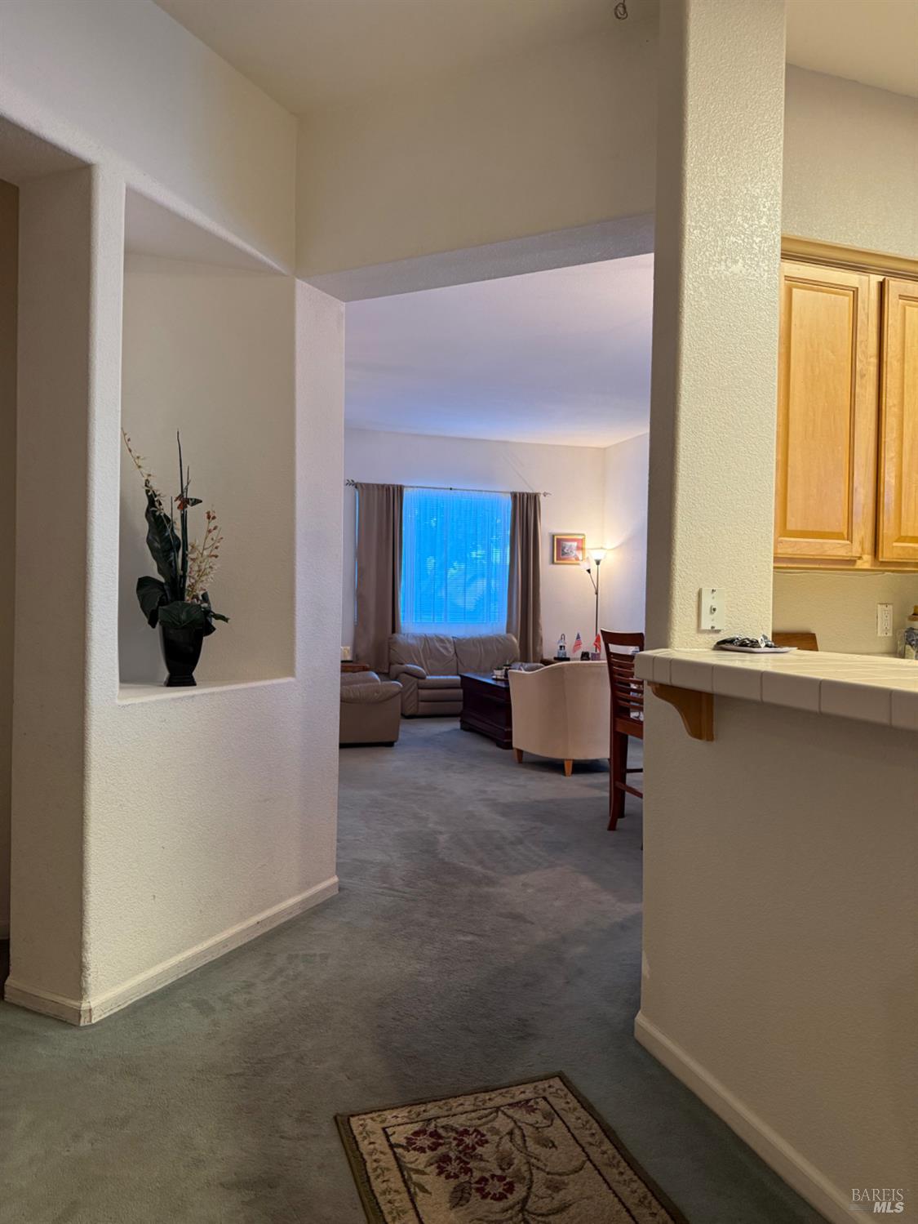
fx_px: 848
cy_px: 612
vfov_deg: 71.6
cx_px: 459
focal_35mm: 24
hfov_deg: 56.8
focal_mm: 6.76
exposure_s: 1/60
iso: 320
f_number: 1.78
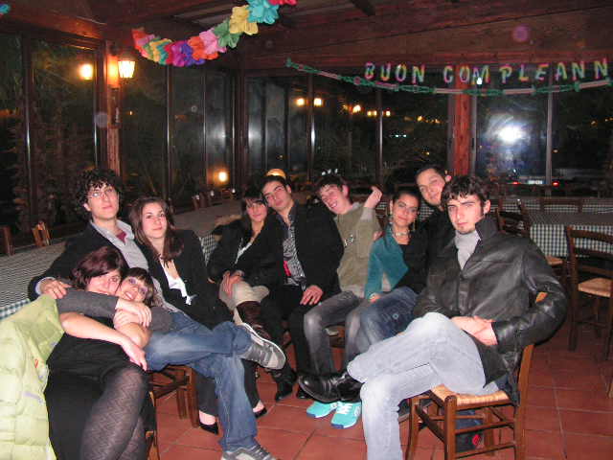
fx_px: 638
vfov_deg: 39.7
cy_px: 230
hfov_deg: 51.4
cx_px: 306
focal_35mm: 36
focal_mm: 6
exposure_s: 1/40
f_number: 3.2
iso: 200
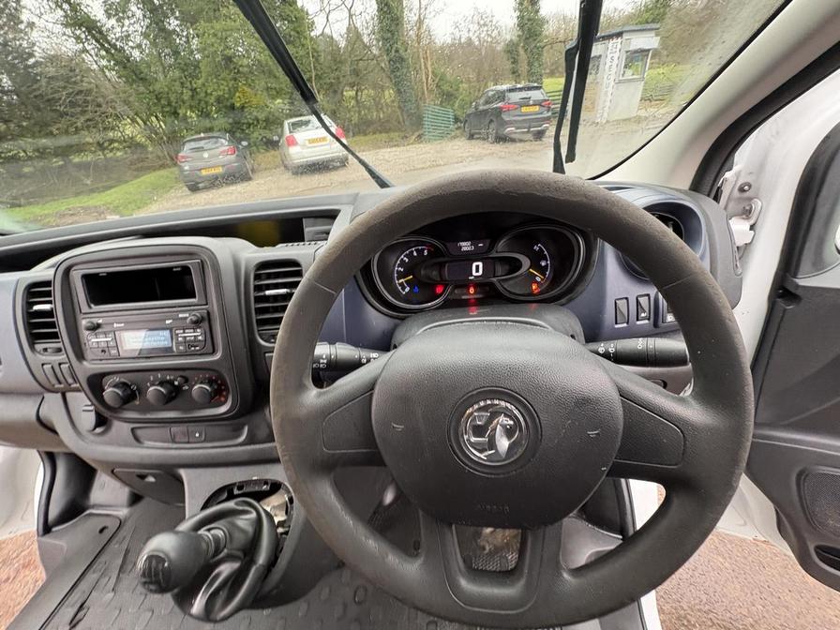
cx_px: 420
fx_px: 340
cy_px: 315
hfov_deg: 102.1
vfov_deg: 85.7
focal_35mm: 14
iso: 320
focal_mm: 2.22
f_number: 2.2
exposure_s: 1/60
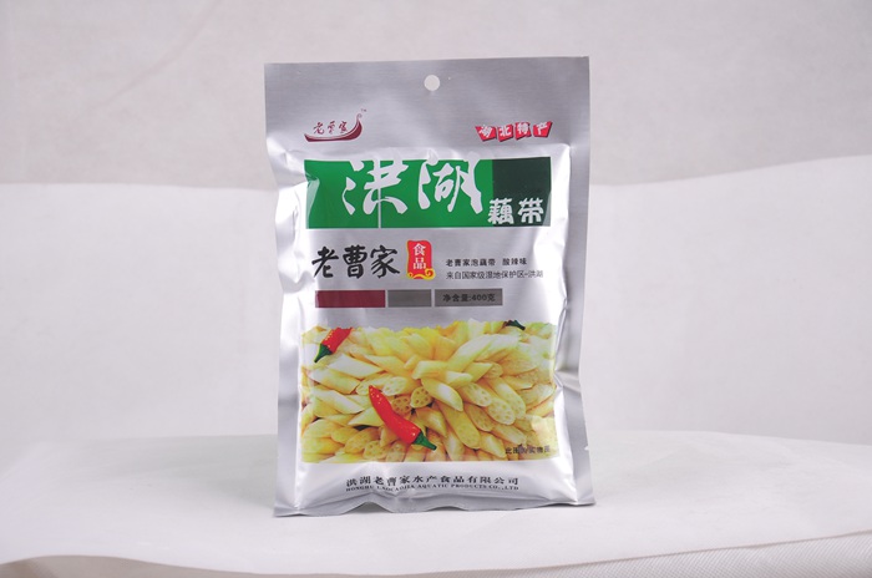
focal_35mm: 105
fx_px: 2539
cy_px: 289
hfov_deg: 19.5
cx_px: 436
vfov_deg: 13.0
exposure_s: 1/125
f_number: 8
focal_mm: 70
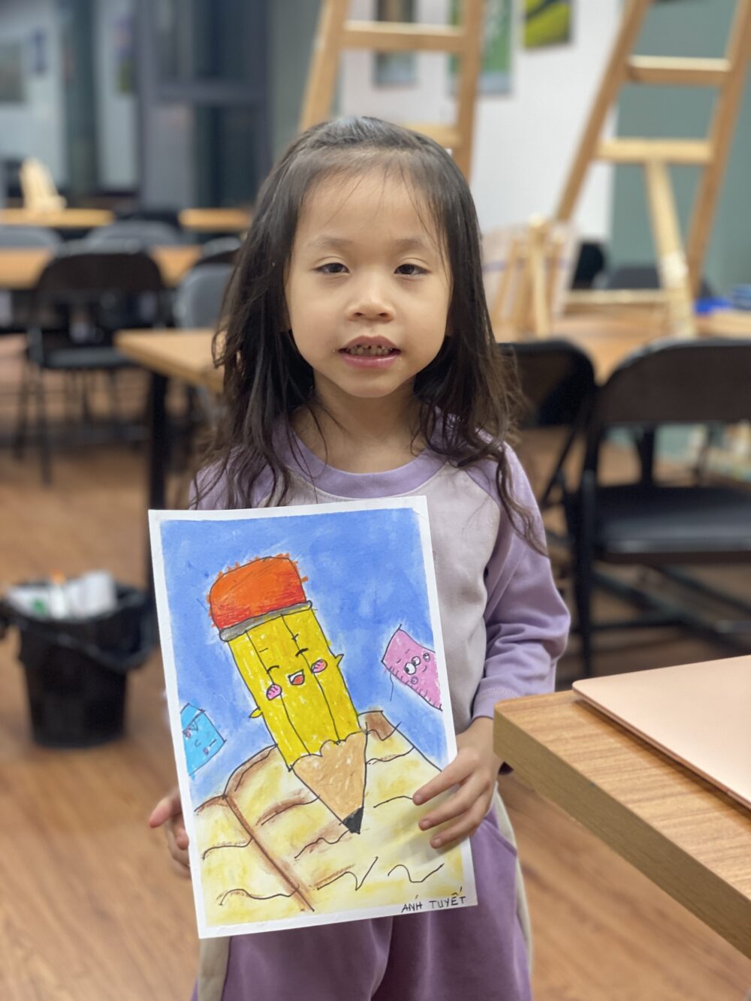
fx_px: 1504
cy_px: 500
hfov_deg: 28.0
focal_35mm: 52
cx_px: 376
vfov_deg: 36.8
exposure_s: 1/100
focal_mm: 6
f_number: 2
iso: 160
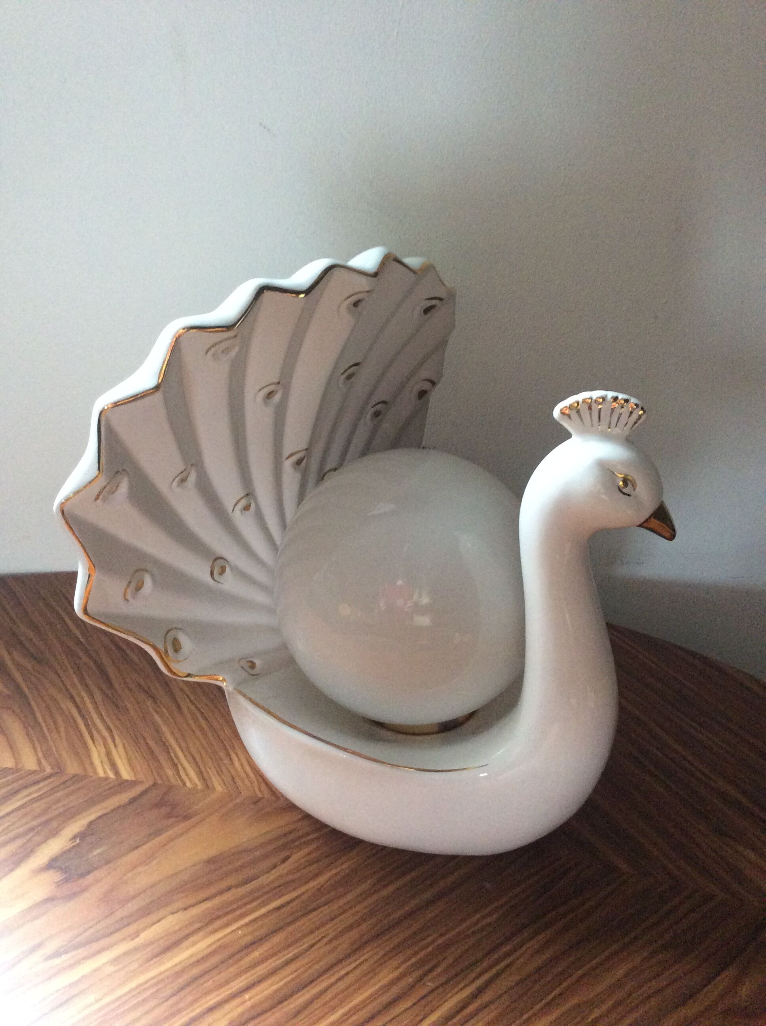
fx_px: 947
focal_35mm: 32
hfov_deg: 44.1
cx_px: 383
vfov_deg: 56.9
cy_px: 513
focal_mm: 3.3
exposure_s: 1/25
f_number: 2.4
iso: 200
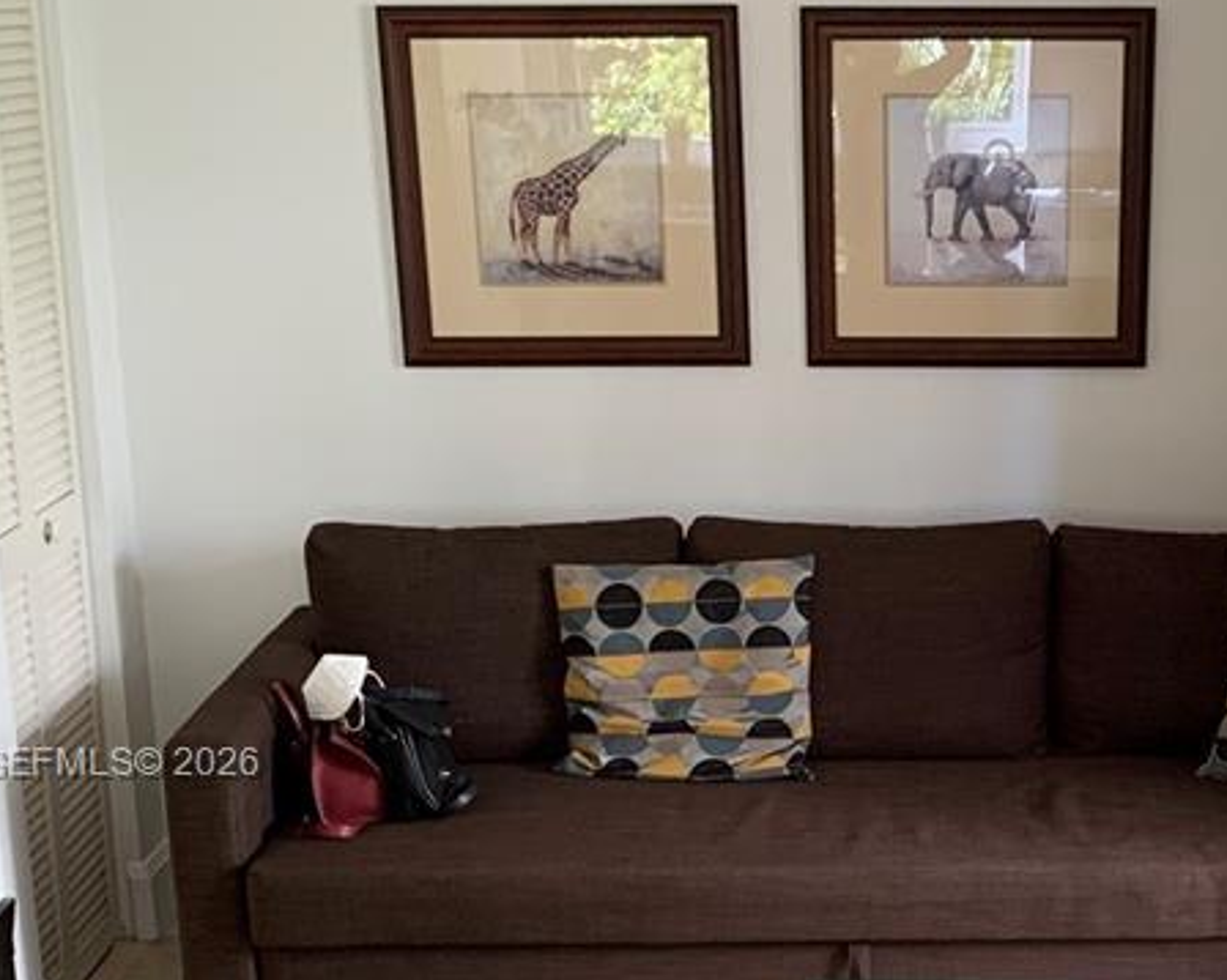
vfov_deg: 22.2
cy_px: 766
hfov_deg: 27.4
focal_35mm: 68
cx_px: 986
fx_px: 2468
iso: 125
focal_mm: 4.25
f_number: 1.8
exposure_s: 1/60
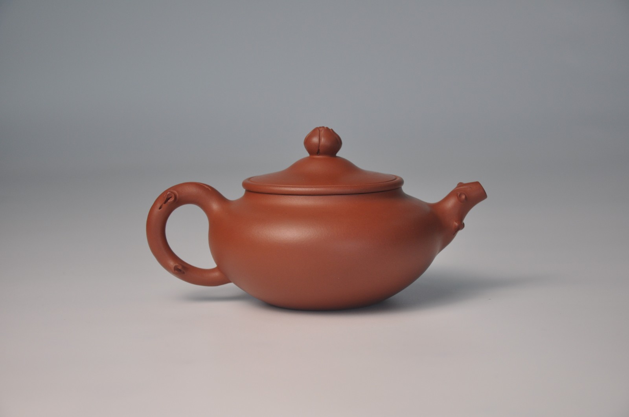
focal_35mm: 72
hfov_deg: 28.1
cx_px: 314
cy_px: 208
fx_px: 1256
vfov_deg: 18.9
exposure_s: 1/100
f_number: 5
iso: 400
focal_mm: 48
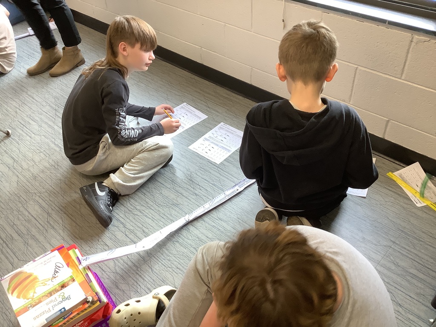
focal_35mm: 31
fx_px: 390
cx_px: 218
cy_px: 164
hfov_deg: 58.4
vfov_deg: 45.4
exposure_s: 1/60
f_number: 2.4
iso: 80
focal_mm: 3.3
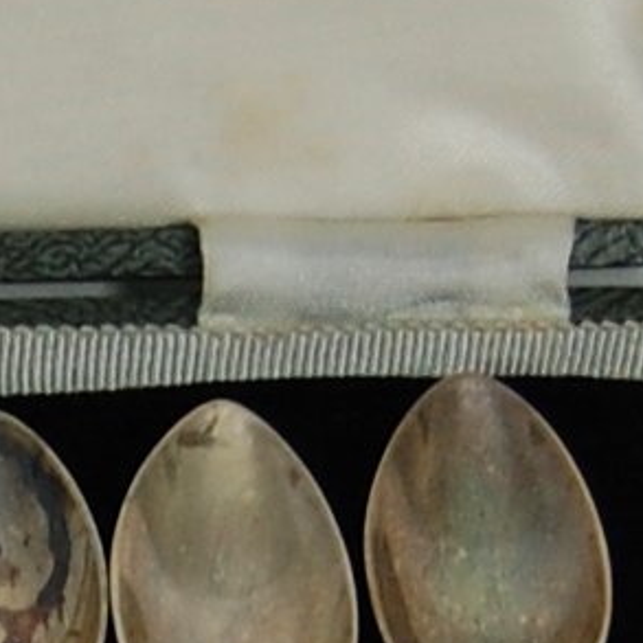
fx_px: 8238
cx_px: -285
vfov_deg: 4.5
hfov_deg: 4.4
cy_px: 759
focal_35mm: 392
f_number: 5
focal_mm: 30
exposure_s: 1/100
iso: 400
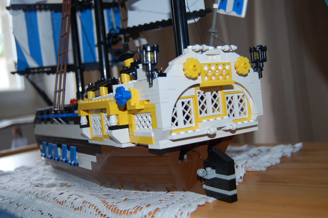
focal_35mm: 39
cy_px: 109
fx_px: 355
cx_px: 164
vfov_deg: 34.1
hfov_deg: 49.6
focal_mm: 26
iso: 320
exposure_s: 1/60
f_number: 4
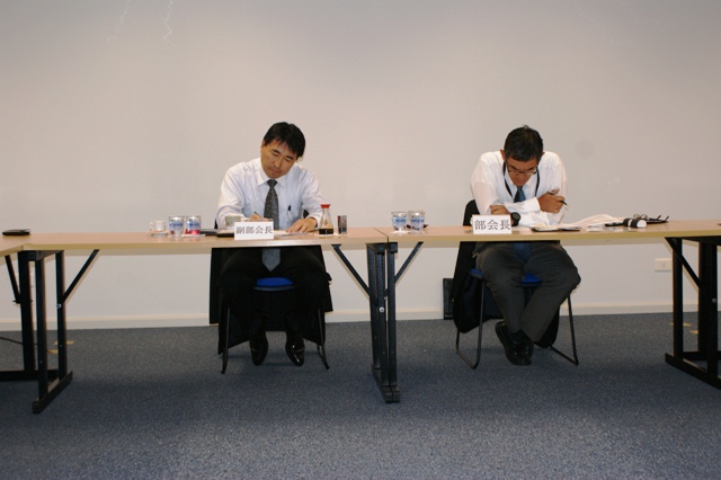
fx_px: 901
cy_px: 240
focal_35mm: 45
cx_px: 360
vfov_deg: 29.8
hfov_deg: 43.6
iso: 400
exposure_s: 1/60
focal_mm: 30
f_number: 5
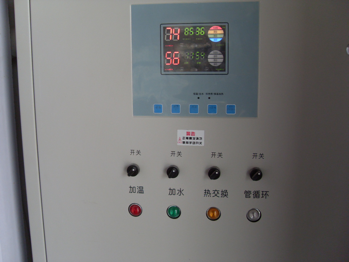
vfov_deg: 38.7
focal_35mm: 37
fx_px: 373
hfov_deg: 50.1
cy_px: 131
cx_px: 174
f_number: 2.8
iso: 100
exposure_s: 1/90
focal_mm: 6.3
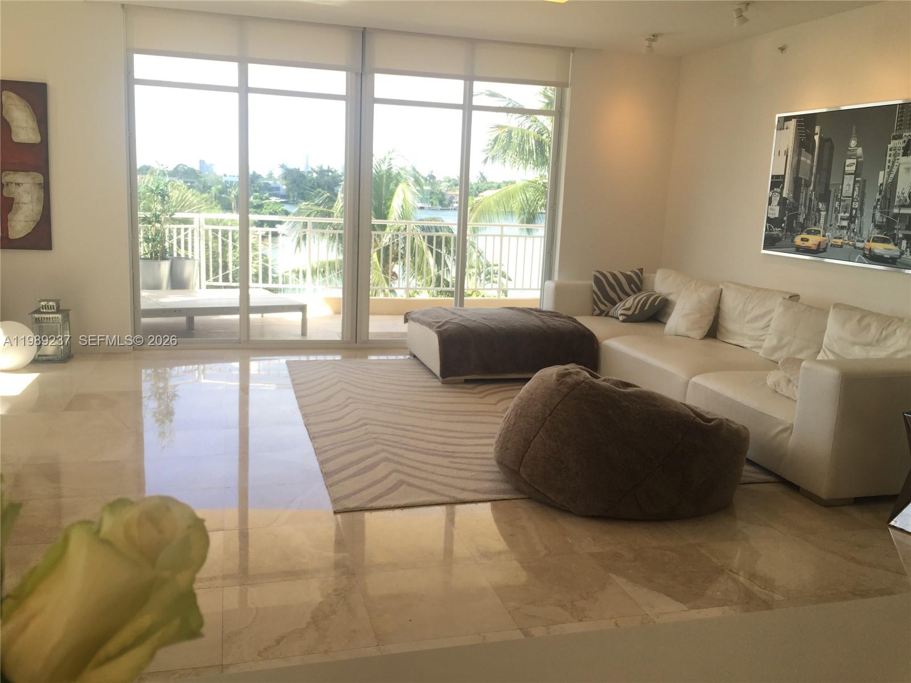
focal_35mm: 29
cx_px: 456
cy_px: 342
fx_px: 763
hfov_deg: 61.7
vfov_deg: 48.2
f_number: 2.2
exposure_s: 1/138
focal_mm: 4.15
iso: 32
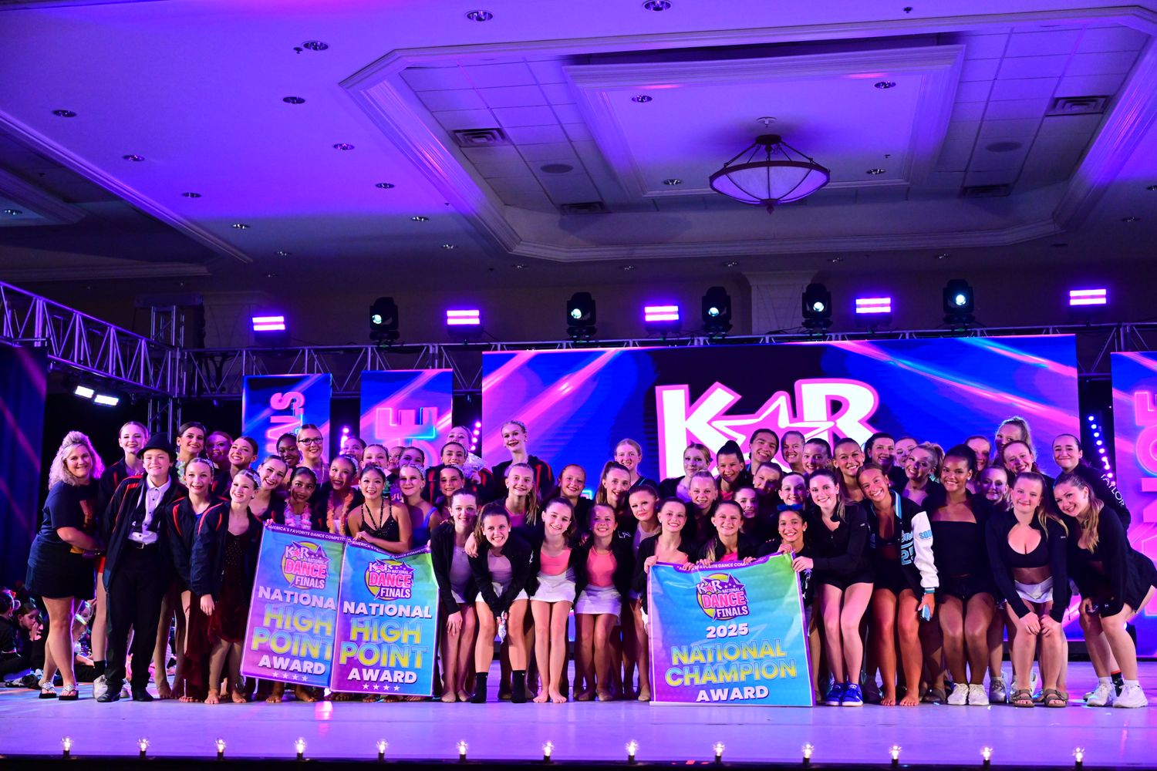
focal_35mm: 46
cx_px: 578
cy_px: 386
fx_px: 1478
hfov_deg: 42.7
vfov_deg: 29.2
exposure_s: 1/1000
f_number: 3.2
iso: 3200
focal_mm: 46
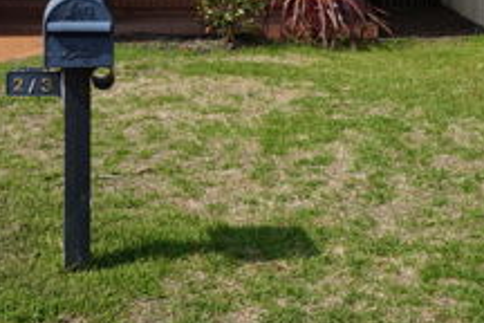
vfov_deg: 16.3
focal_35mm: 80
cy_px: -67
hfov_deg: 25.1
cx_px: 141
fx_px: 1079
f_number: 14
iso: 100
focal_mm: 21
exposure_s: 1/125
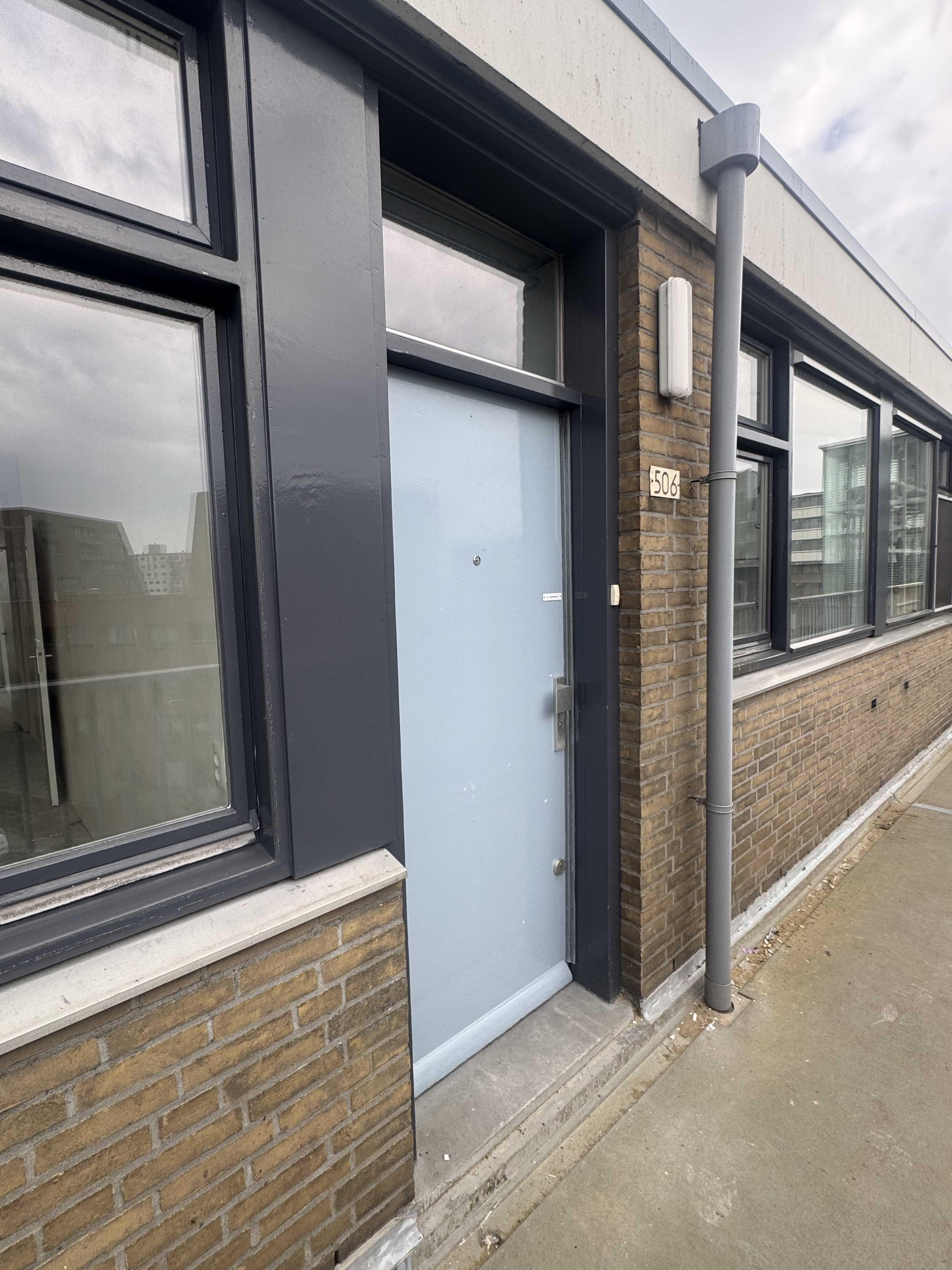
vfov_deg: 94.5
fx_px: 587
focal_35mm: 16
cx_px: 413
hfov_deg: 77.7
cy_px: 633
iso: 40
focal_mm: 2.22
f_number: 2.2
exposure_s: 1/270
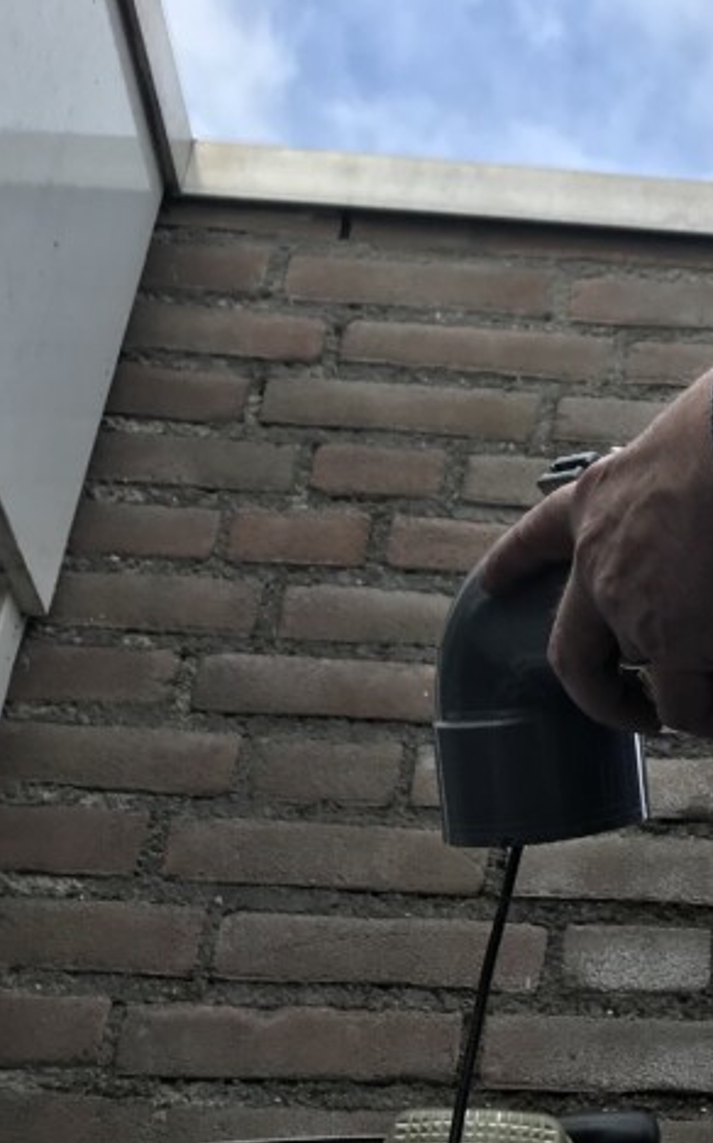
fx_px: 2023
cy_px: 540
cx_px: 874
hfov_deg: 18.8
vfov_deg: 31.5
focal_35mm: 65
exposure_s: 1/1053
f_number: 1.8
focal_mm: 3.99
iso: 20
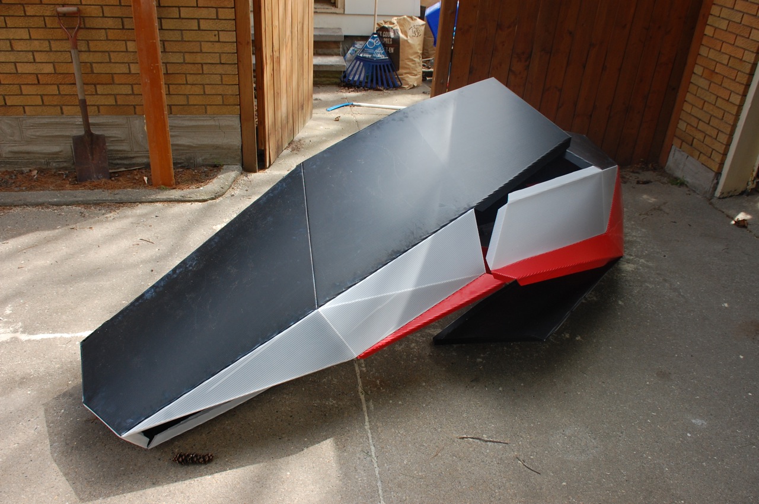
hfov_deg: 62.0
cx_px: 380
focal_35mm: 30
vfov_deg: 43.5
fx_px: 632
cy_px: 252
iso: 400
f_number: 8
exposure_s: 1/200
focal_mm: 20
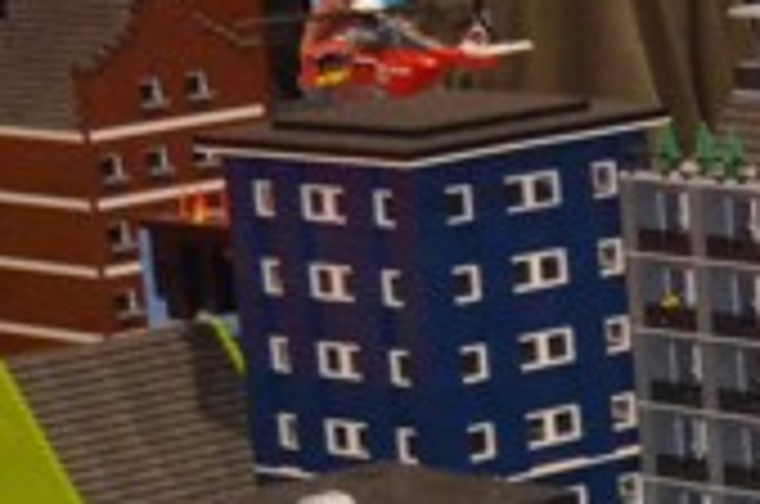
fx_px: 5247
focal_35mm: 249
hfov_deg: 7.9
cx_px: 1524
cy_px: 891
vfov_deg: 5.4
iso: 3200
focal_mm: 28
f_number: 4.5
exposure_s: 1/60
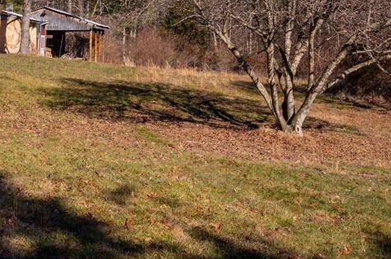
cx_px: 73
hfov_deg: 25.8
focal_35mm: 77
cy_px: -13
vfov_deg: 17.2
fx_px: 835
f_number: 11
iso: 400
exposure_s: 1/500
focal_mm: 36
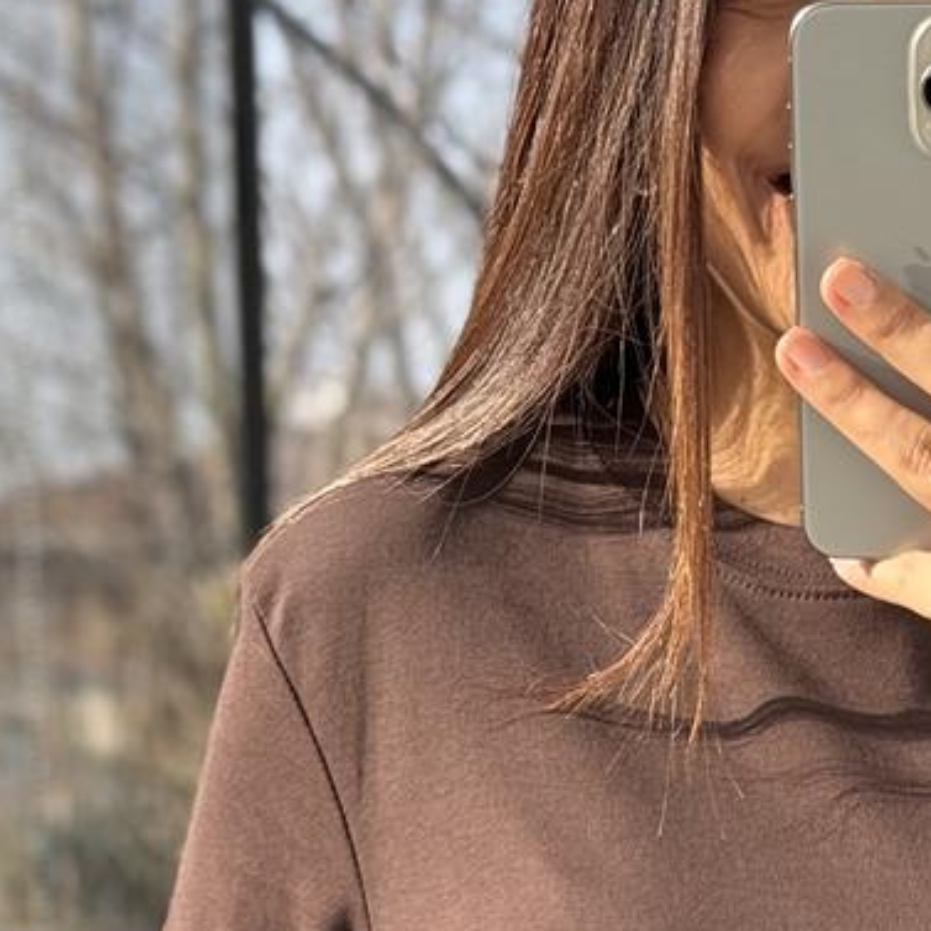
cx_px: 909
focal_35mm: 150
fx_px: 4564
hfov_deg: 11.5
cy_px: 1103
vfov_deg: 11.4
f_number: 1.78
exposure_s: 1/379
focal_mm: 6.76
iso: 64
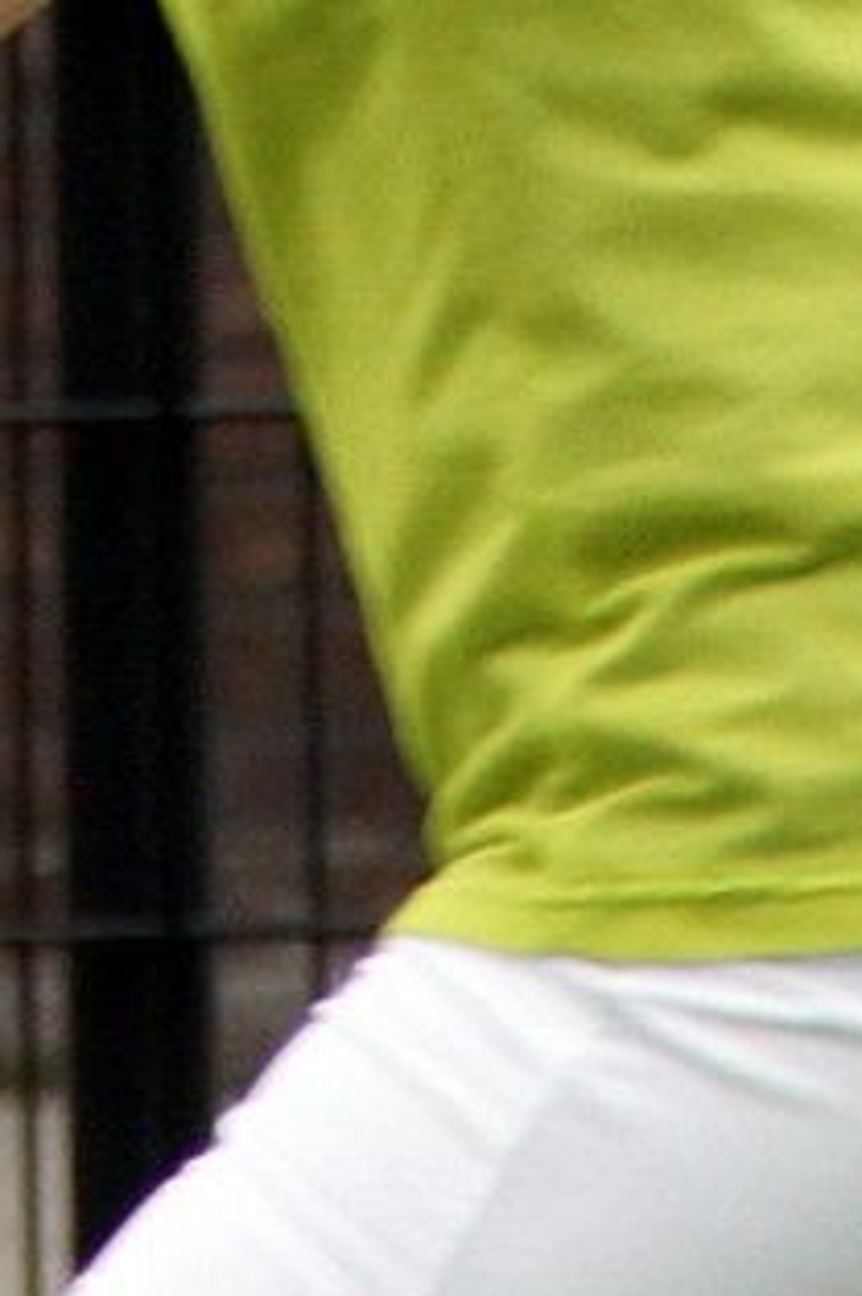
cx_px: 404
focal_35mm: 1221
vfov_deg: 1.7
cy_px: -66
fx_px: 43899
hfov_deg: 1.1
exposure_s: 1/250
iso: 640
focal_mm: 250
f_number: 8
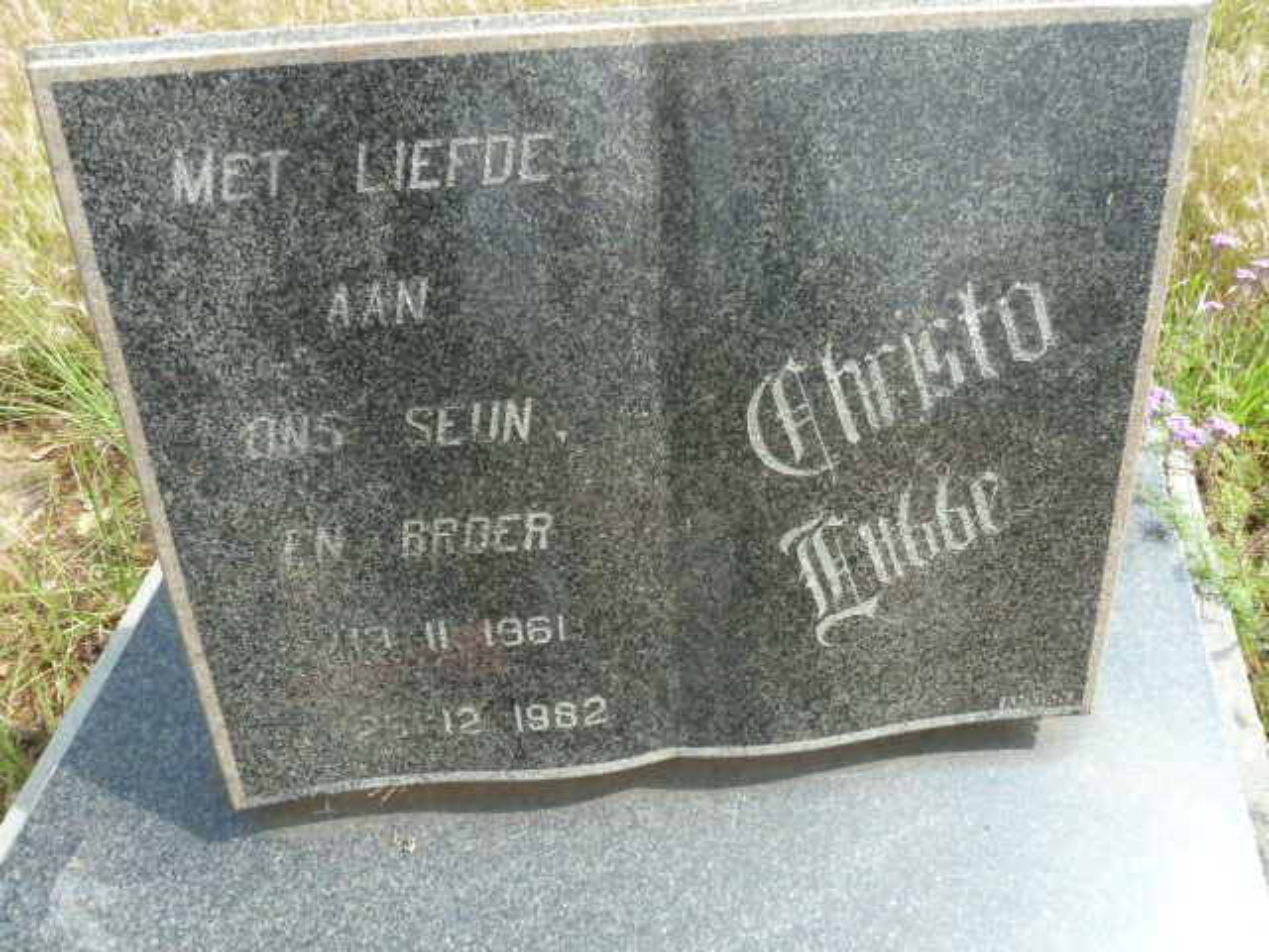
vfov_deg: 54.9
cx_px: 634
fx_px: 916
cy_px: 476
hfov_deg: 69.4
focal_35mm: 25
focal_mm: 4.1
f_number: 4
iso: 80
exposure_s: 1/200
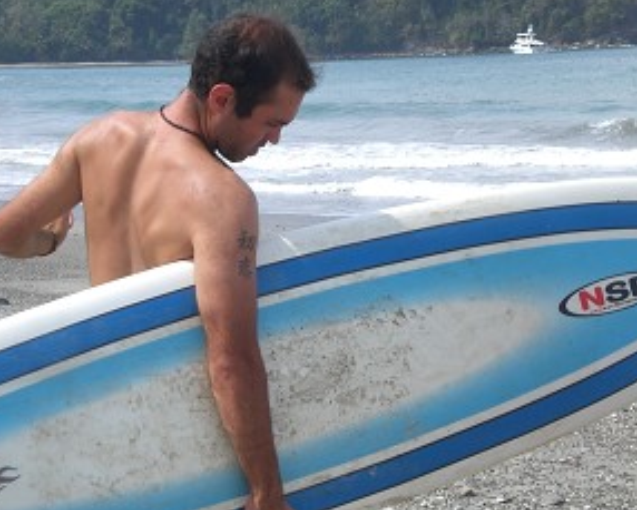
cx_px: 305
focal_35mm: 123
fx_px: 2320
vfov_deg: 12.5
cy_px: 321
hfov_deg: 15.6
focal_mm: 12.47
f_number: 6.4
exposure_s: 1/250
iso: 50
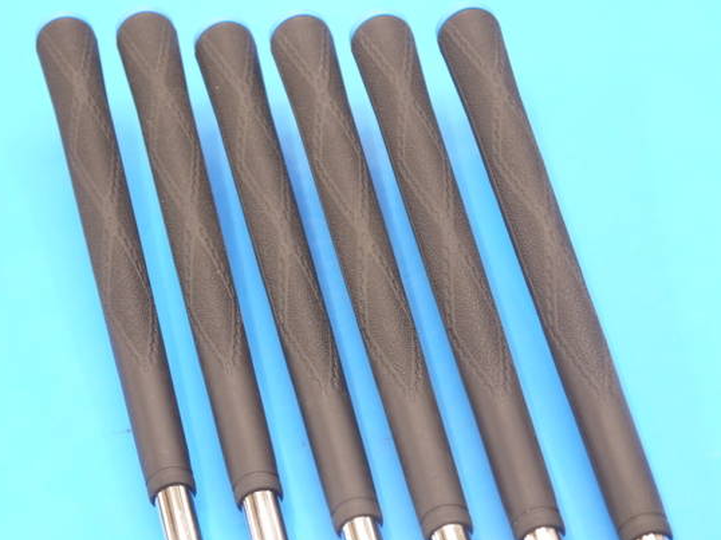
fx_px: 2082
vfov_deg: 14.8
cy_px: 310
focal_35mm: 100
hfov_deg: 19.6
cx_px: 351
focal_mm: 42
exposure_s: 1/50
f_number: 5.6
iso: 800
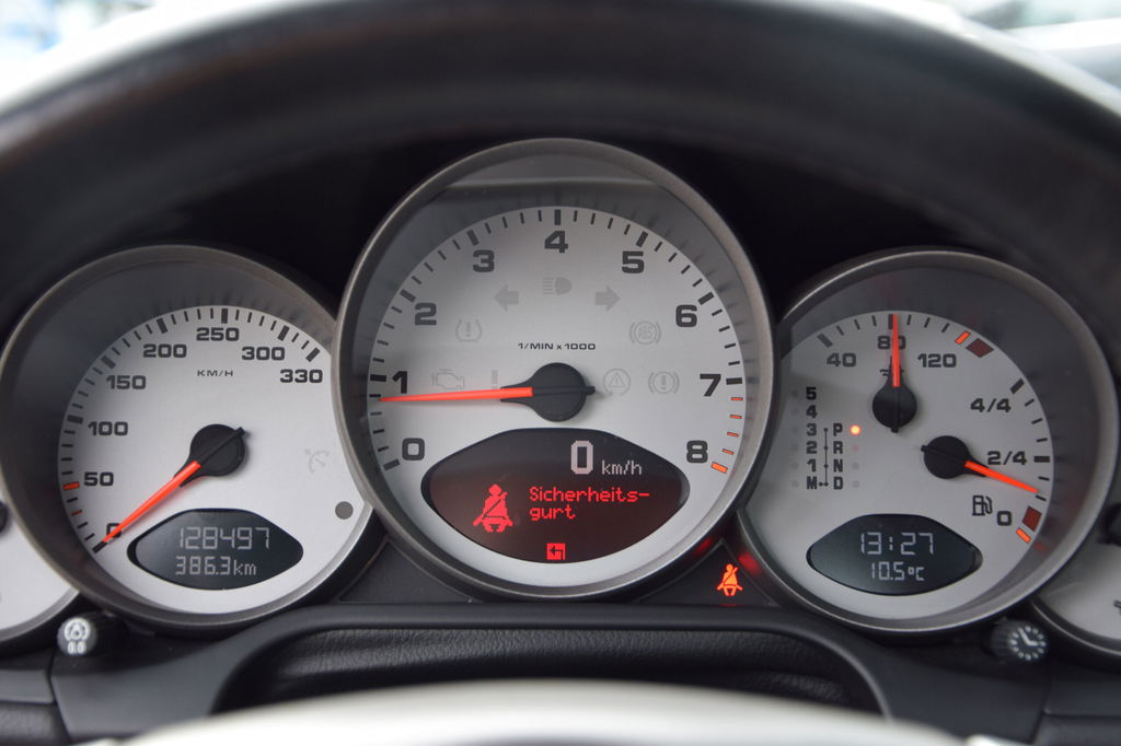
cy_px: 373
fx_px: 2241
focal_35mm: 72
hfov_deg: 28.1
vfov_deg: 18.9
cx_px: 560
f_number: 4.8
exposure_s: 1/60
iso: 400
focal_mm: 48
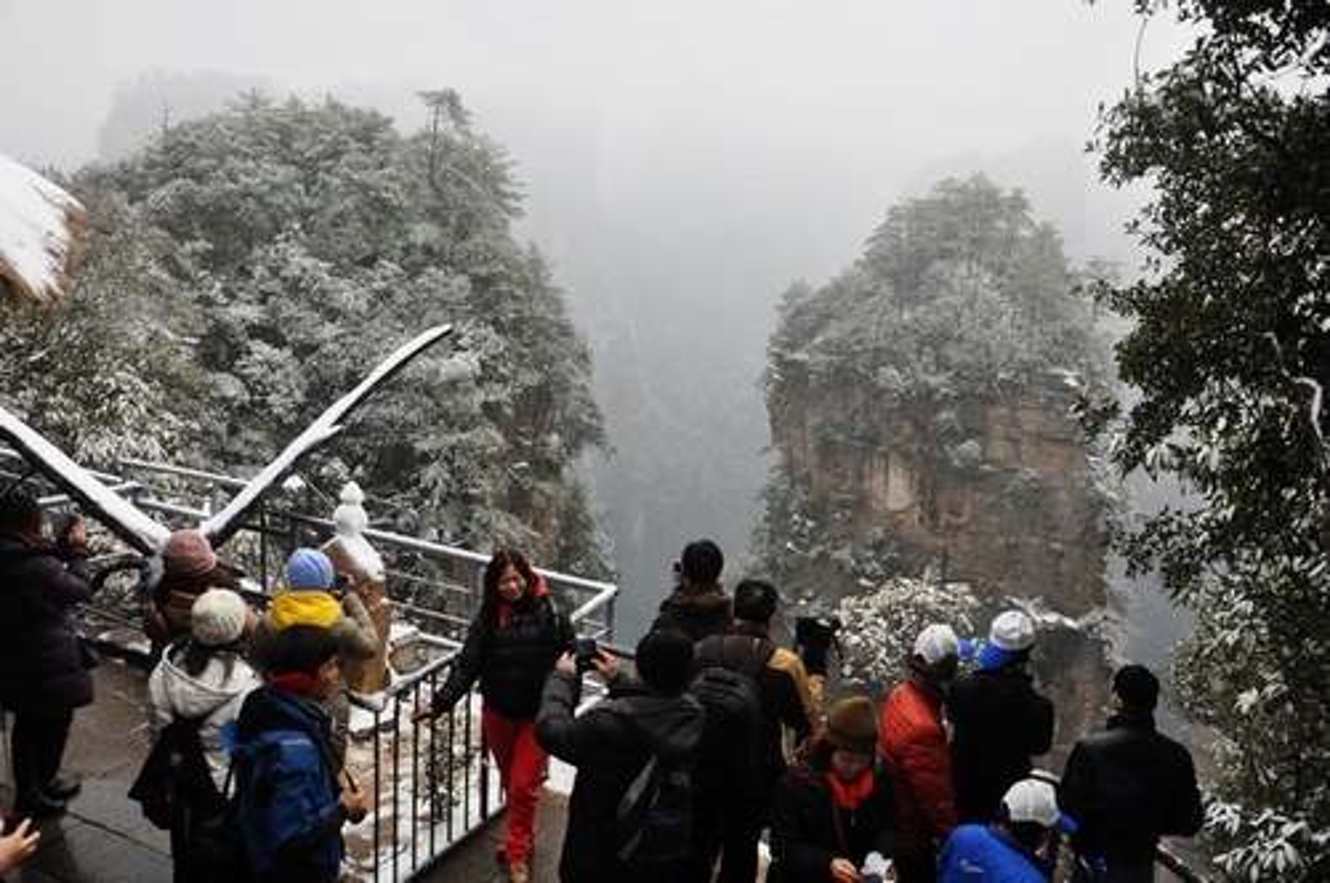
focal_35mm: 32
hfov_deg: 59.6
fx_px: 1162
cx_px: 665
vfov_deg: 41.6
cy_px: 442
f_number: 5.6
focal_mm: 21
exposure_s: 1/125
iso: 200
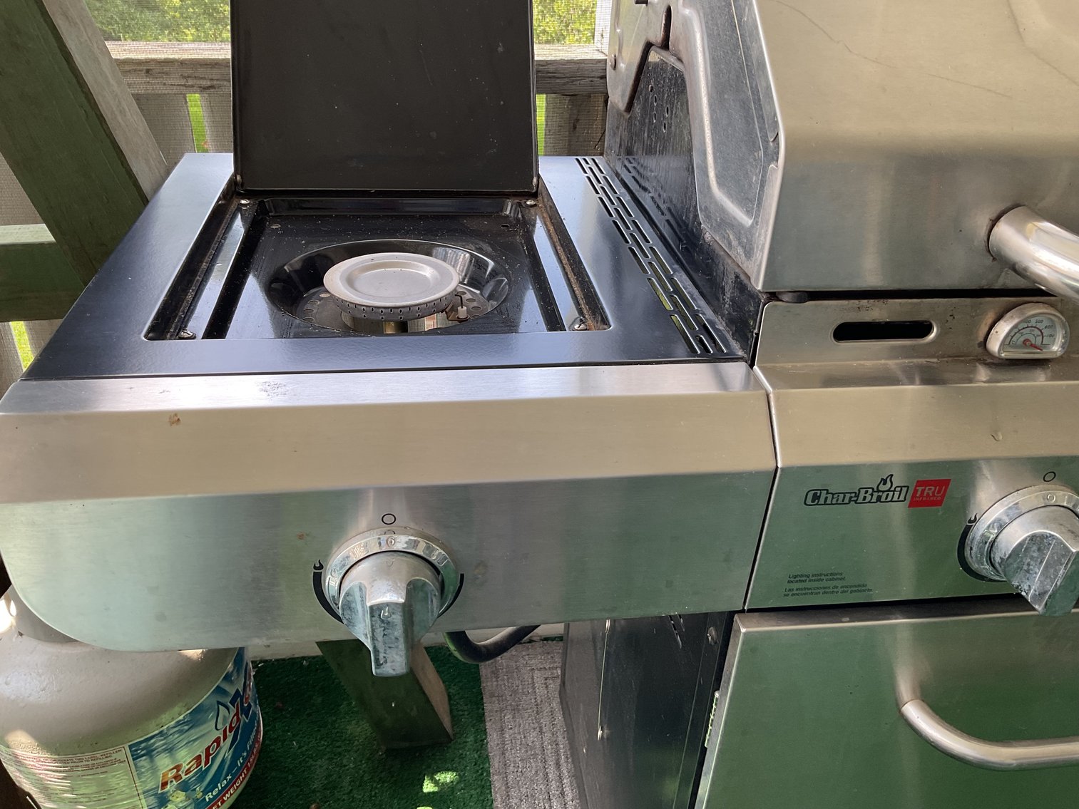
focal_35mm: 29
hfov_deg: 61.7
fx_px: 904
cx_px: 540
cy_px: 404
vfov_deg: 48.2
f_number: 1.8
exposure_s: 1/120
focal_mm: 3
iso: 50
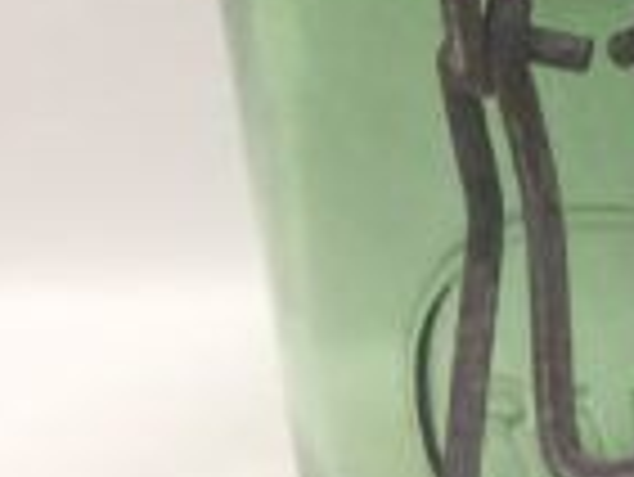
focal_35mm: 210
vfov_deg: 6.9
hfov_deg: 8.1
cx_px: 1902
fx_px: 3849
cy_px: -428
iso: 64
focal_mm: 4.15
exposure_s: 1/33
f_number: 2.2
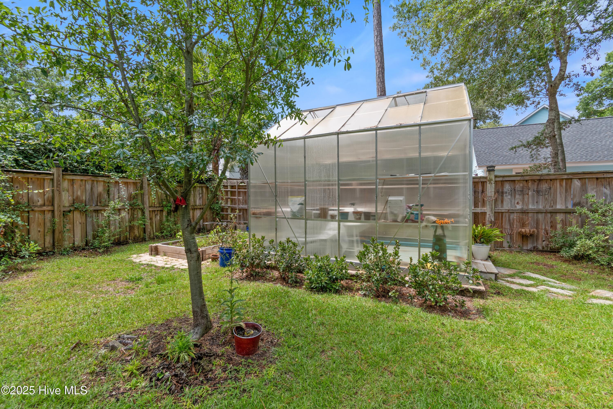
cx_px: 306
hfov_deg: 100.4
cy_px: 204
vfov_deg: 77.3
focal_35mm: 15
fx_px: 255
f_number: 7.1
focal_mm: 10
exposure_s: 1/200
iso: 100
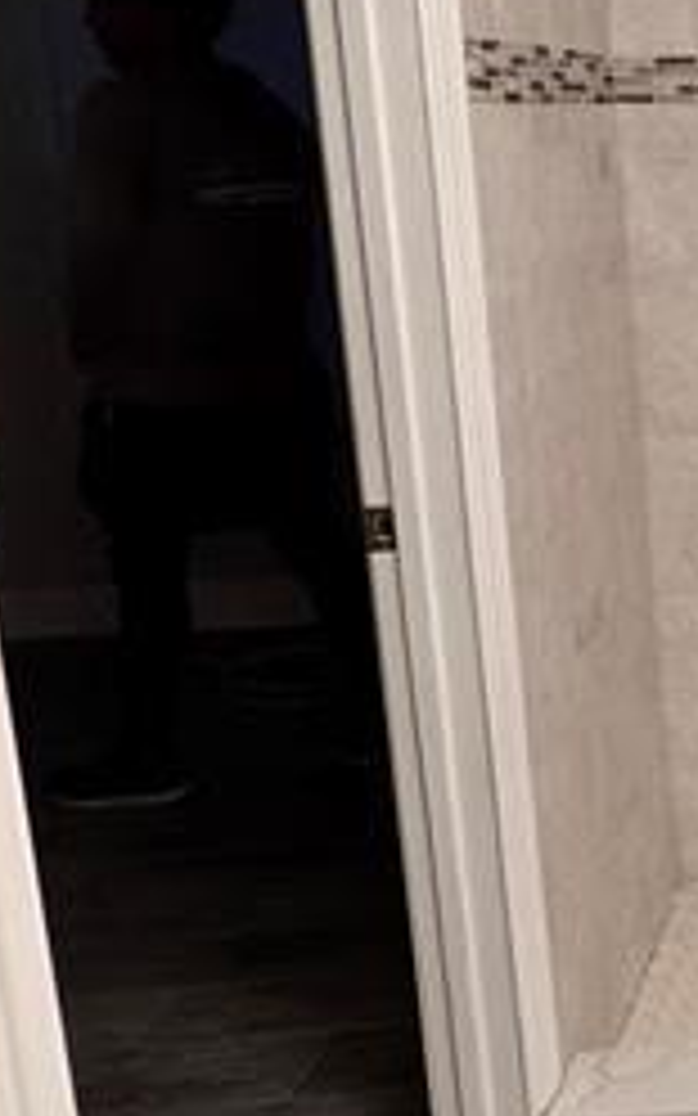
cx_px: 1157
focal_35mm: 46
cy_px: 369
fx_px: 1400
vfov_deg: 42.9
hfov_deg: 21.4
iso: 200
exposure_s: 1/120
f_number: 2.2
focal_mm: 2.22
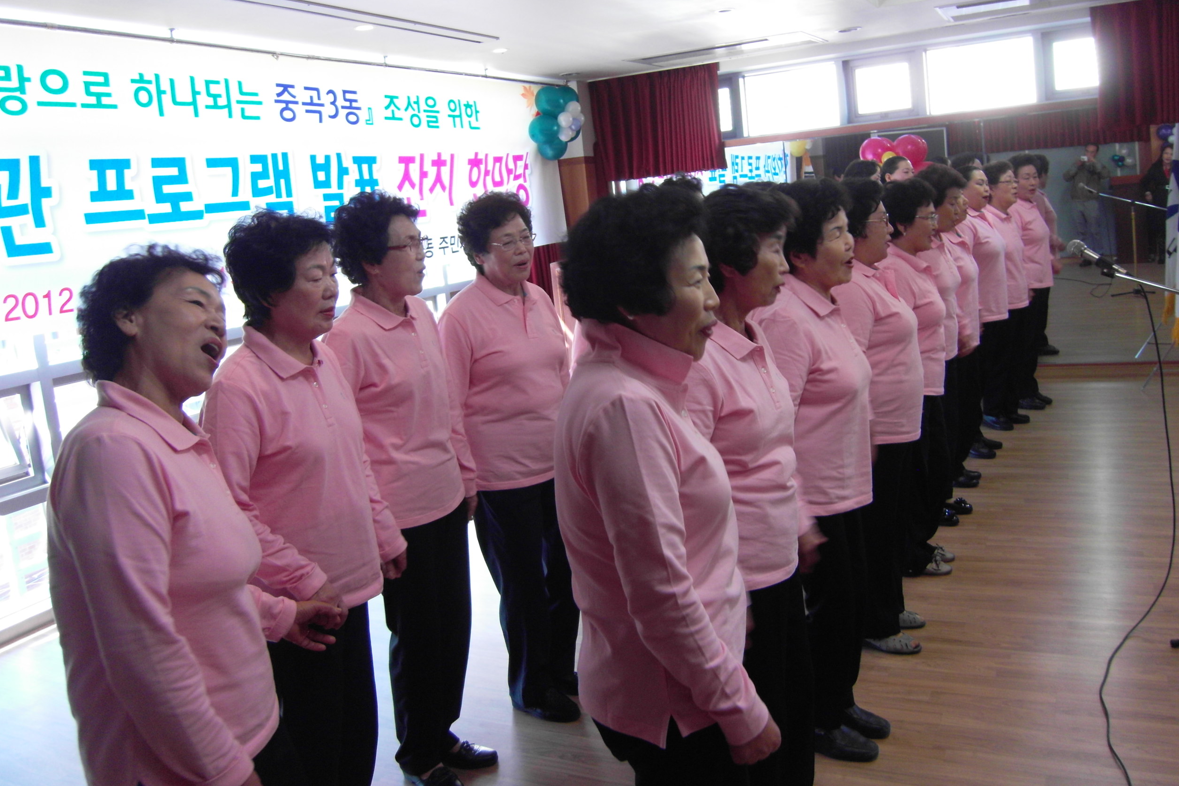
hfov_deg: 61.9
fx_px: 982
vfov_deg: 43.6
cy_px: 357
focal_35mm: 30
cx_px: 593
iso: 160
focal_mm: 6
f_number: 2.8
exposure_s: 1/40
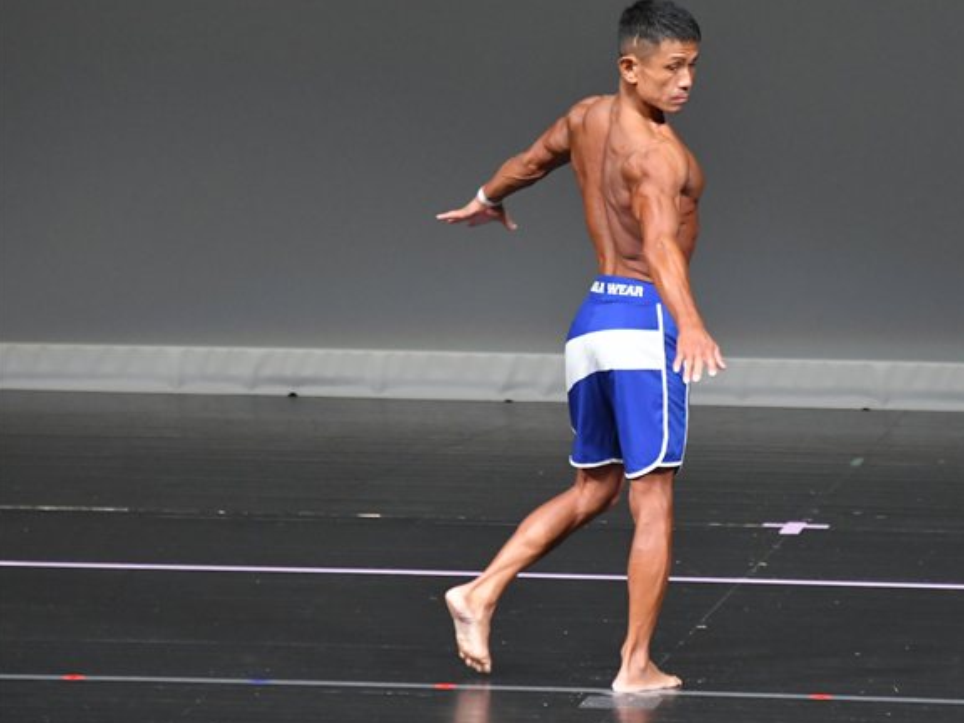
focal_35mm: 446
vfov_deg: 3.3
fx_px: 12420
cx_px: 642
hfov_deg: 4.4
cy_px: 335
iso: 5000
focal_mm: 230
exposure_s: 1/400
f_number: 5.6
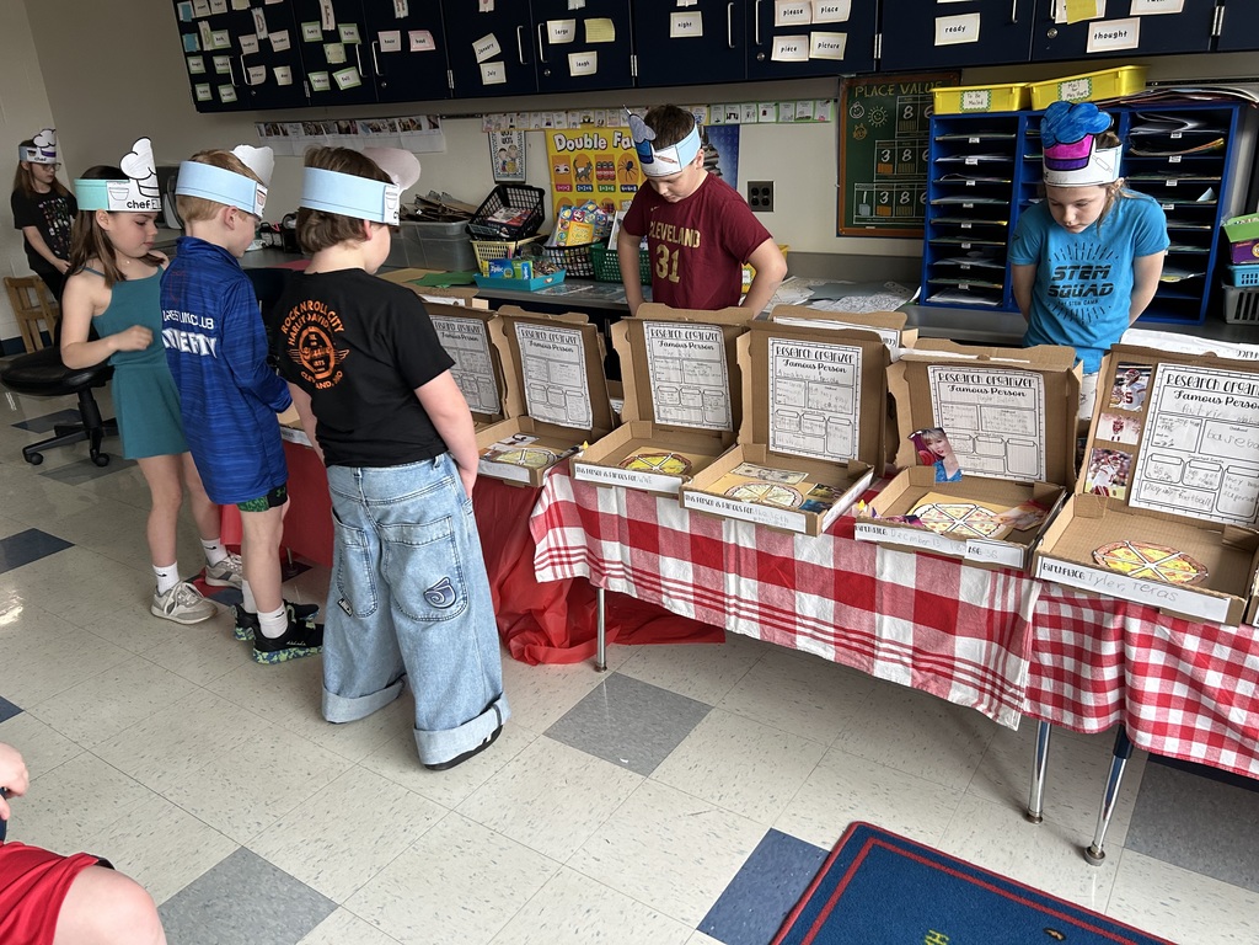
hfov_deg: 67.3
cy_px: 472
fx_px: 946
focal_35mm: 26
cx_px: 630
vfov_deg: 53.1
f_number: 1.5
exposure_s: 1/121
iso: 125
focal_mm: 5.7
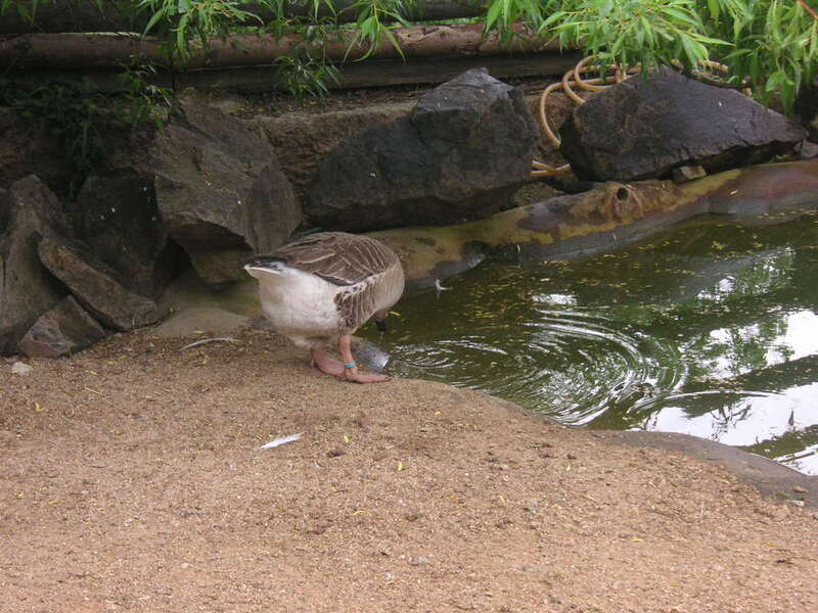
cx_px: 409
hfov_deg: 19.6
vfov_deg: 14.8
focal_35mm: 100
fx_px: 2363
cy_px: 306
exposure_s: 1/90
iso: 80
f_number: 5
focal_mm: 16.6
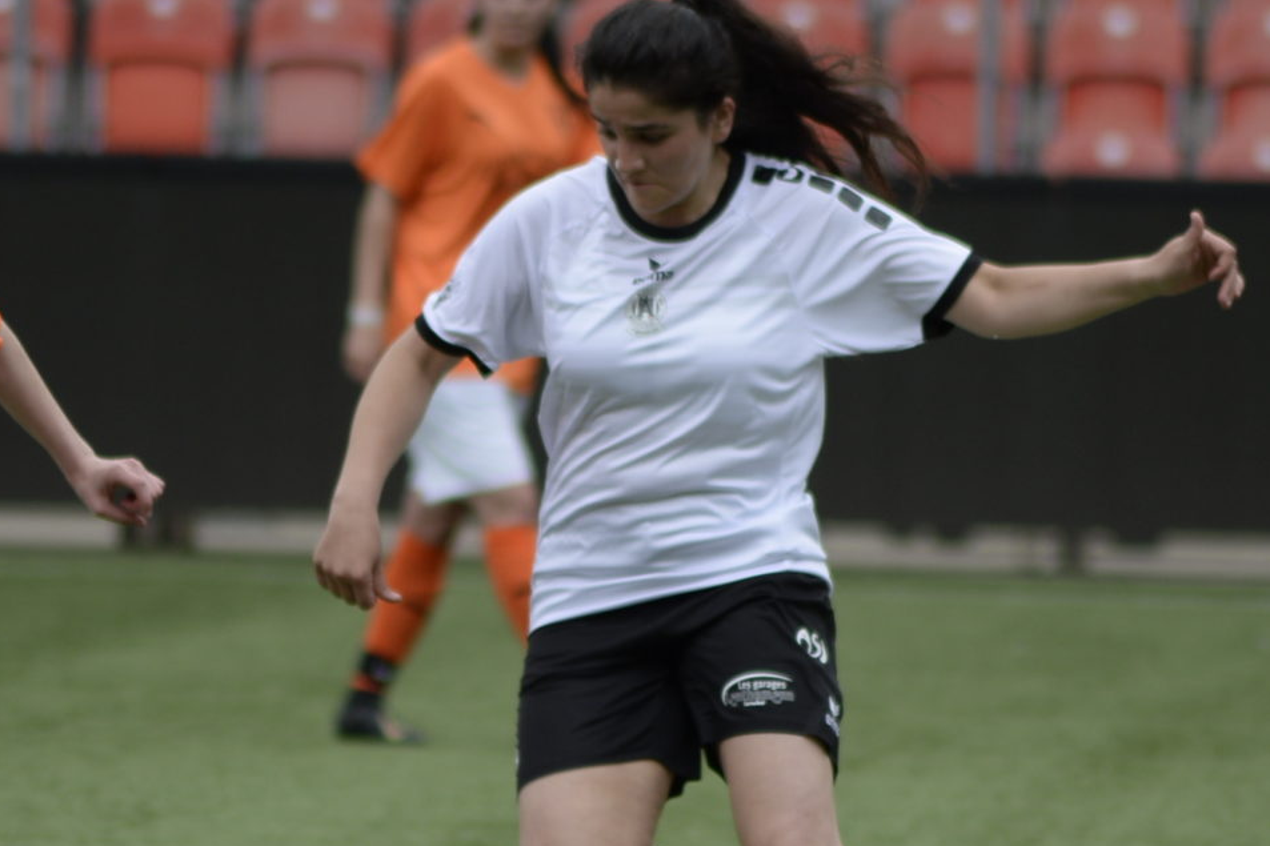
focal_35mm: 805
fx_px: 28392
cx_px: 605
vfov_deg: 1.7
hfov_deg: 2.6
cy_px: 556
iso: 360
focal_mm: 300
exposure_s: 1/1000
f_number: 5.6
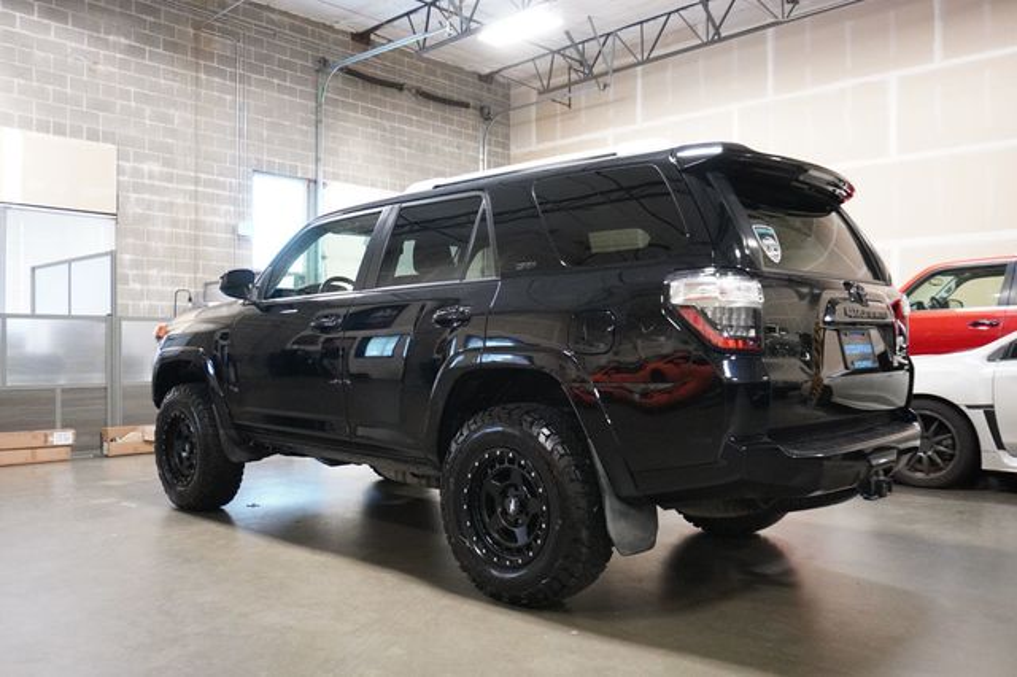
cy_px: 338
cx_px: 508
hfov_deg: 62.0
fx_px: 847
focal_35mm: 30
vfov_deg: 43.6
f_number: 4
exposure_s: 1/125
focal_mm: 20
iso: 6400
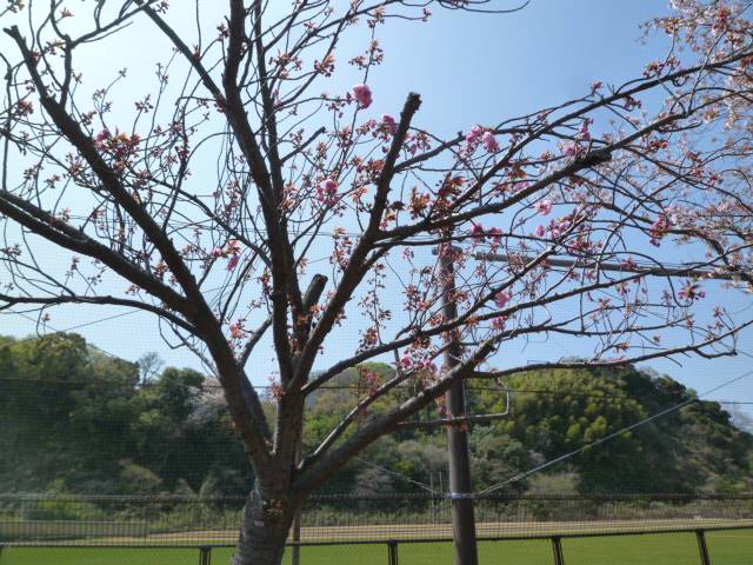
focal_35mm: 25
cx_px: 376
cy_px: 282
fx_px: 544
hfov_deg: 69.4
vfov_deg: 54.9
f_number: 4.5
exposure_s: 1/400
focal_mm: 4.5
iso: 125
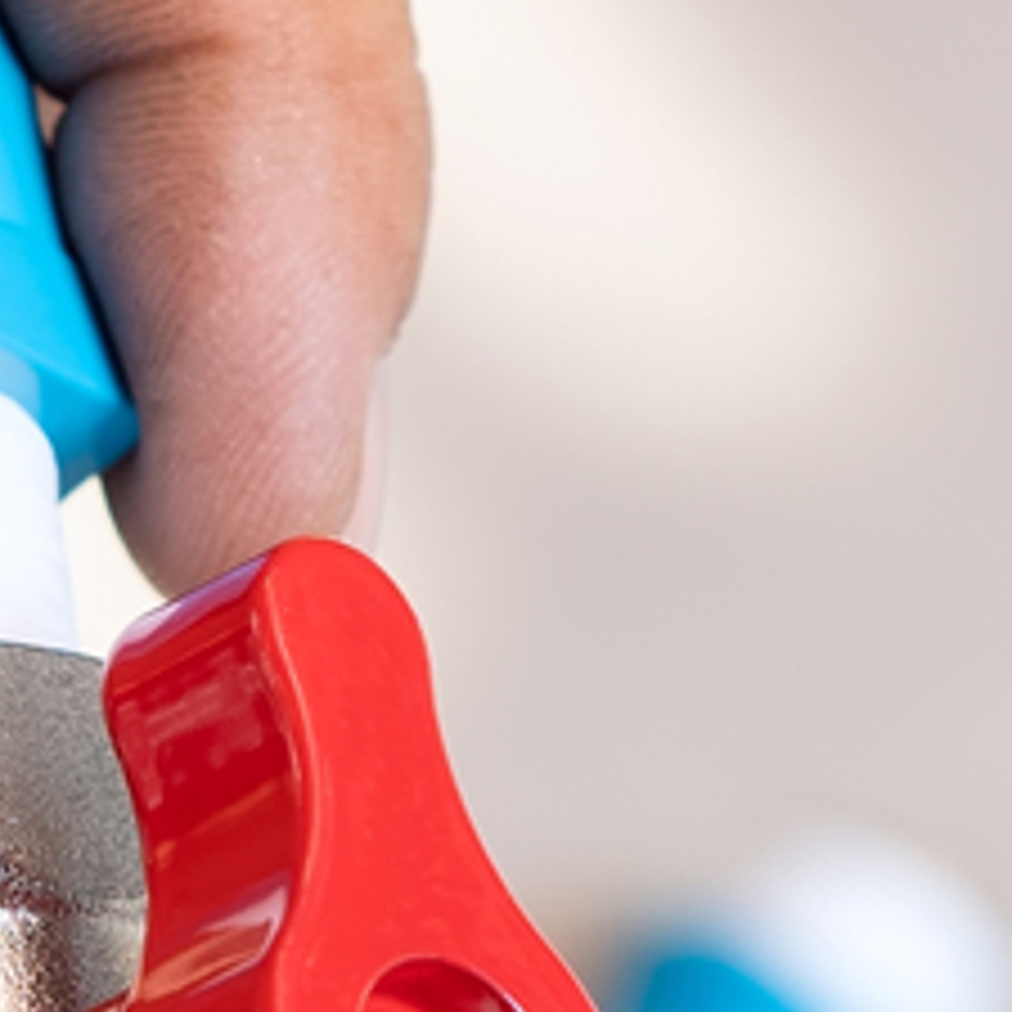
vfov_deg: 5.4
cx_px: -13
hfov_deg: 5.4
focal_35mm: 326
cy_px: 333
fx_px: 10783
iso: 160
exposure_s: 1/100
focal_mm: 45
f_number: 4
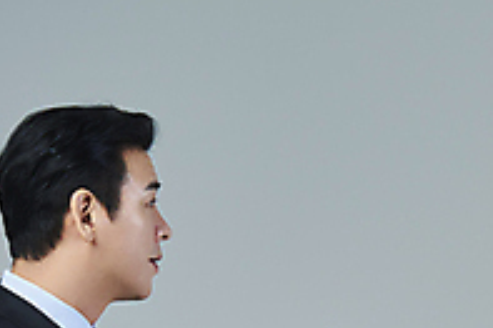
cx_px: 490
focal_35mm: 238
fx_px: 3256
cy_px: 491
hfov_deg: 8.6
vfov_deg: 5.7
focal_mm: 78
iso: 100
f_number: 14
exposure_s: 1/125
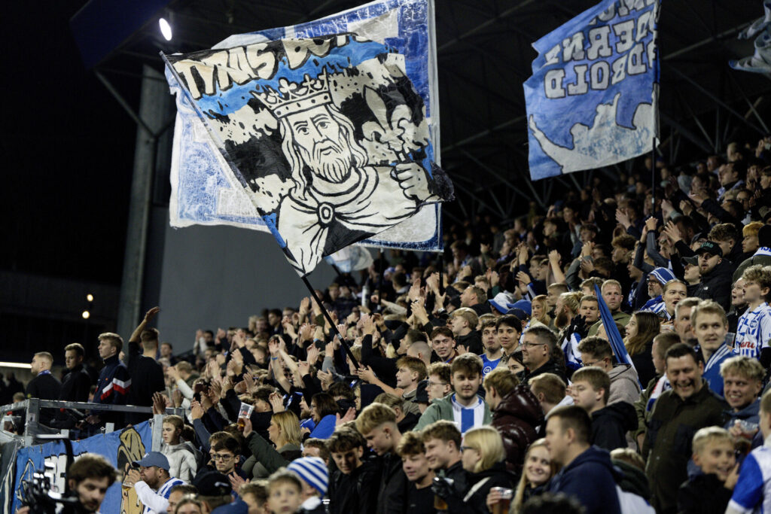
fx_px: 2849
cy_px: 257
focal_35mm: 133
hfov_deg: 15.4
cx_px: 386
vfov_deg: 10.3
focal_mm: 133
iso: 3200
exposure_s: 1/1000
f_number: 2.8
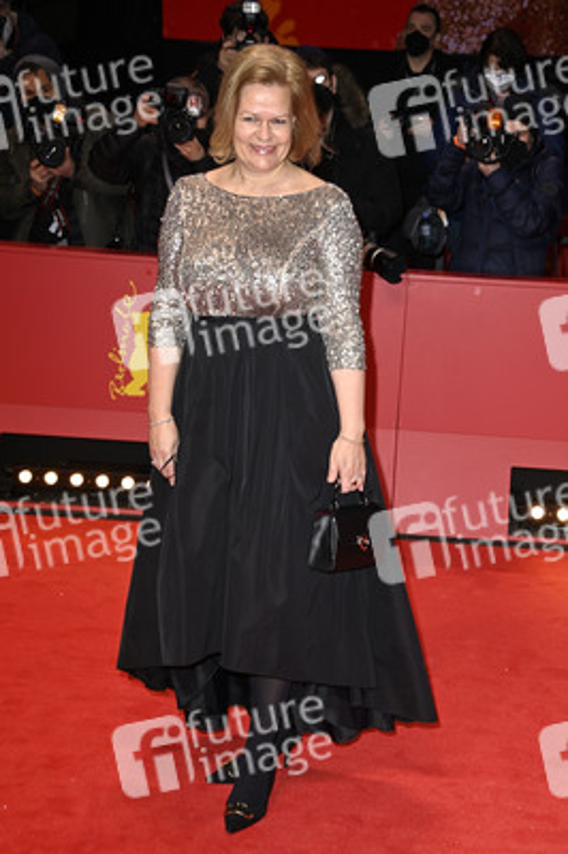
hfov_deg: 23.3
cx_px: 284
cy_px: 427
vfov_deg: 34.5
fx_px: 1375
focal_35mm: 58
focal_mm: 58
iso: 640
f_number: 5.6
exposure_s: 1/160
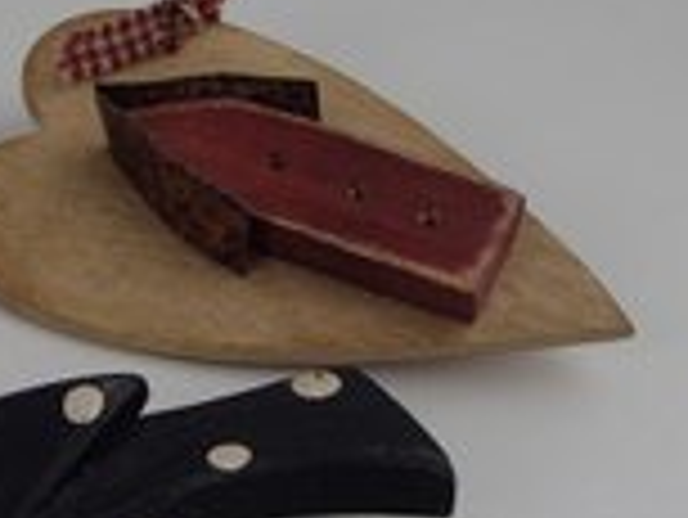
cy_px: 408
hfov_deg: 22.7
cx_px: 20
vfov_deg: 17.7
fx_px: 1651
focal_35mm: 83
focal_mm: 6.64
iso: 160
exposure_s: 1/160
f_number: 4.7
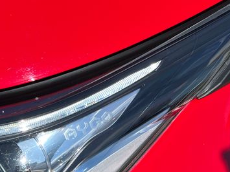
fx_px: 498
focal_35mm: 75
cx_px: -67
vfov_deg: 19.2
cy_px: 166
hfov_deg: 23.1
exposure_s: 1/2309
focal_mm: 5.1
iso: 50
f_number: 1.6
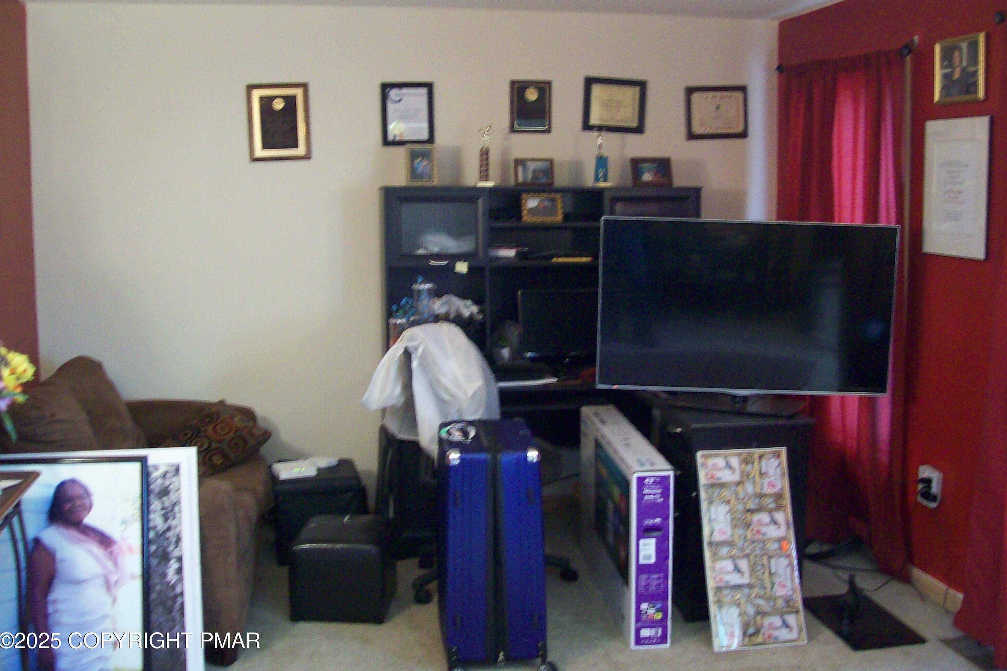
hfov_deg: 50.7
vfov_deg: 35.0
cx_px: 507
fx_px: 1063
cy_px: 293
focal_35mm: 38
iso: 200
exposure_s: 1/8
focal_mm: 6
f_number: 2.7
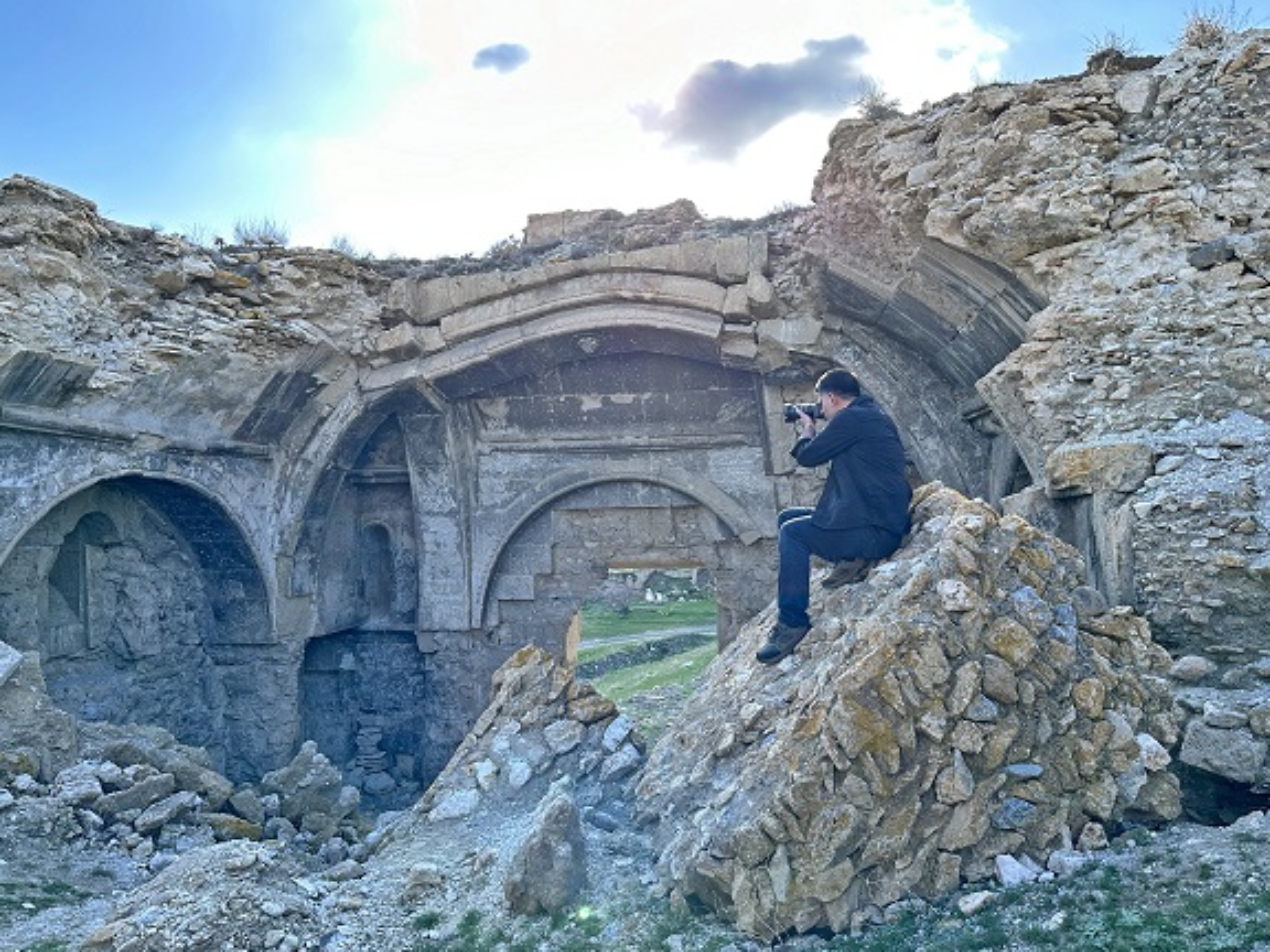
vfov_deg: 54.9
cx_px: 626
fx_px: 917
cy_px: 480
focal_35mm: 25
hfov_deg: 69.4
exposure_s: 1/822
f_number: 1.78
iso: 80
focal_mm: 6.86
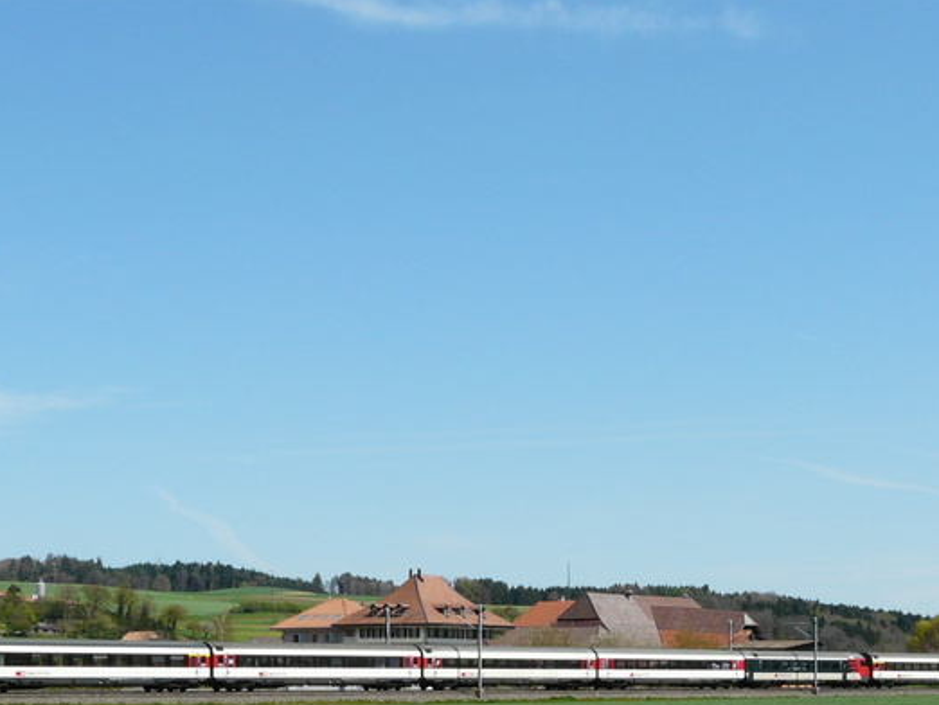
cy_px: 671
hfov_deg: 21.7
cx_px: 363
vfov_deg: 16.2
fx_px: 2442
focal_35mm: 90
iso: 100
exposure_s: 1/400
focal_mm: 7.7
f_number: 6.3
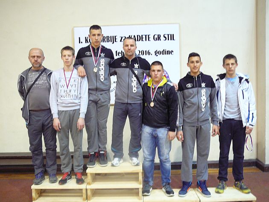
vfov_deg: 40.7
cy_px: 101
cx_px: 134
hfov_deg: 52.6
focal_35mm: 35
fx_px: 272
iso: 200
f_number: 2.8
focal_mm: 5.2
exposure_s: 1/8
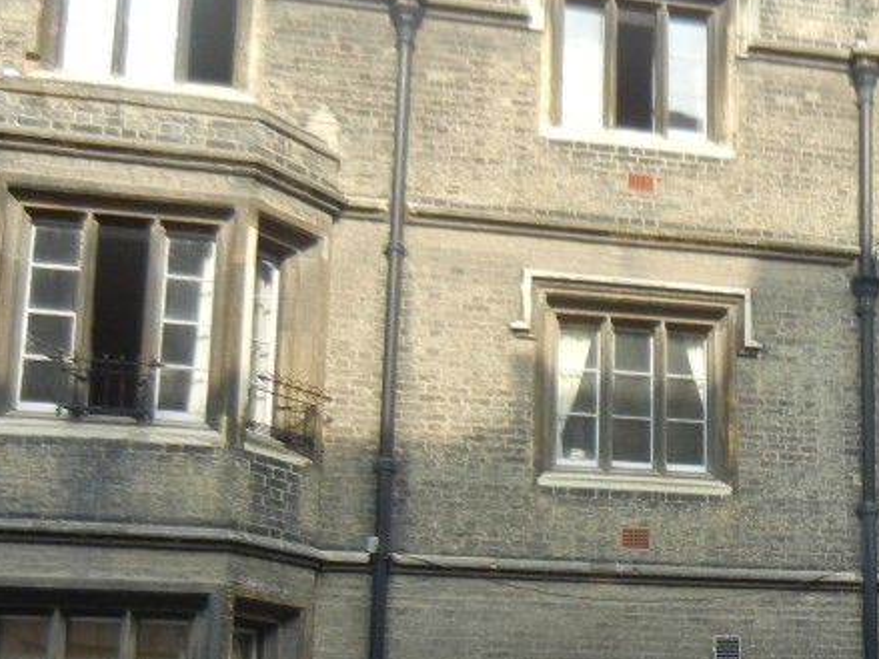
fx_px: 1777
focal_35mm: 70
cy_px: 513
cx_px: 919
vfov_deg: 20.8
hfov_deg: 26.1
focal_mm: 5.4
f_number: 3.5
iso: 160
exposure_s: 1/350
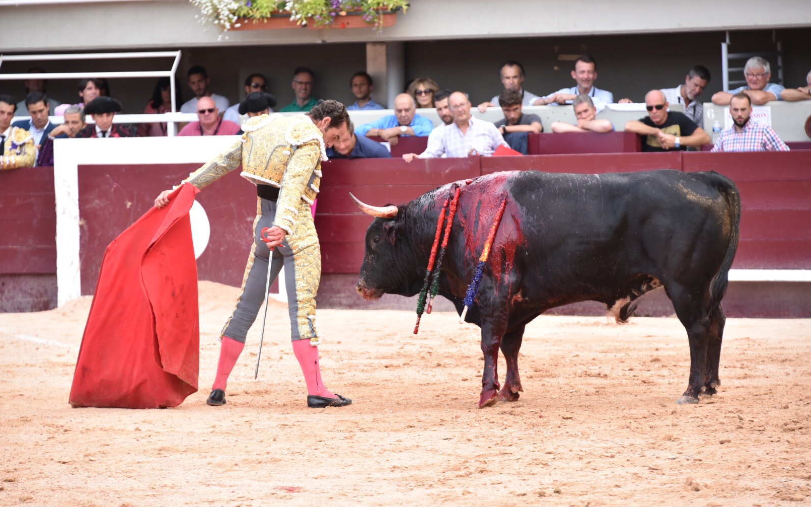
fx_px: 4531
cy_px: 241
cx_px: 405
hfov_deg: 10.2
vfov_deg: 6.4
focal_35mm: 205
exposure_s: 1/400
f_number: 5.6
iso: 1250
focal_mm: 200
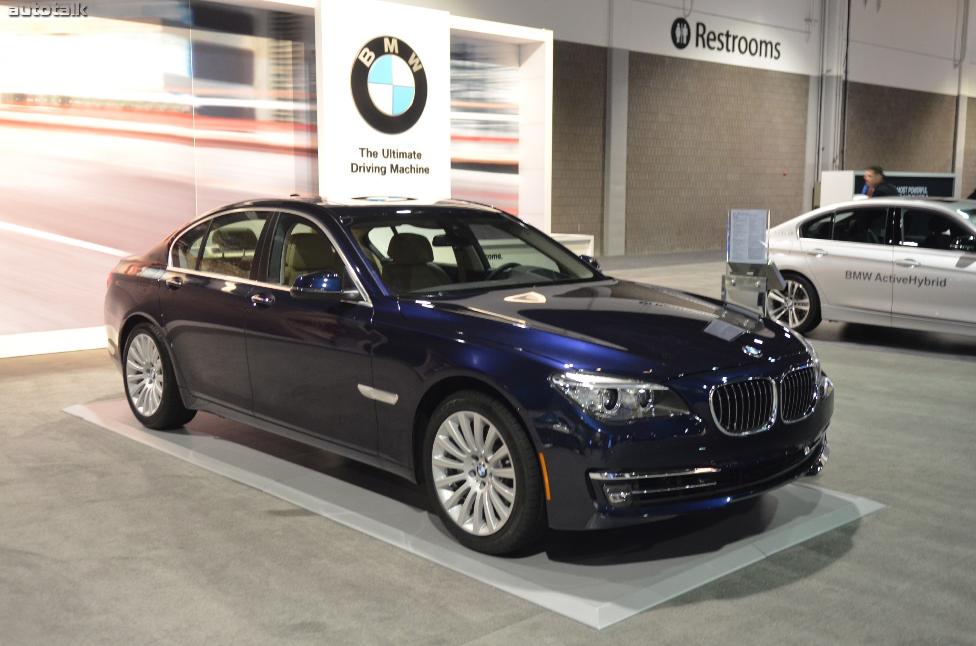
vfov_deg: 34.1
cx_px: 488
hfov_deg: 49.6
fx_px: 1055
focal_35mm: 39
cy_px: 323
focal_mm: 26
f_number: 2.8
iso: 1600
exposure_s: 1/25
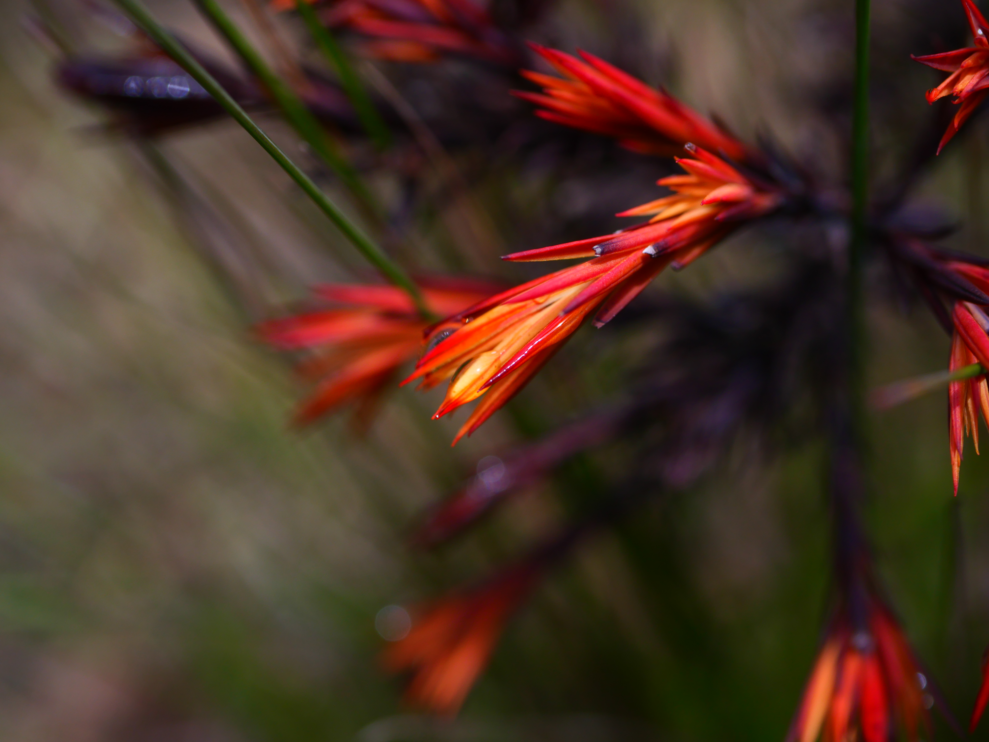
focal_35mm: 60
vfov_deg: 24.4
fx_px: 1714
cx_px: 494
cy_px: 371
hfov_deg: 32.2
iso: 200
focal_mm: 30
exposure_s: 1/1300
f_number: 3.5
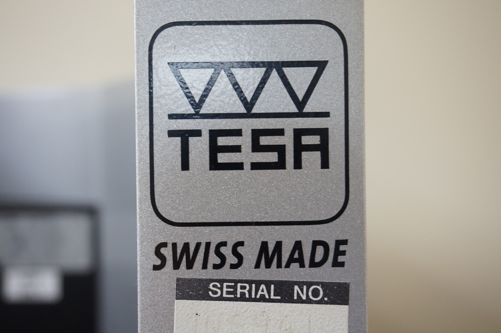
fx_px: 688
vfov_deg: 27.2
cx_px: 250
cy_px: 166
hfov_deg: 40.0
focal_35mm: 50
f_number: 5
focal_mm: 33
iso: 1600
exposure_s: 1/60
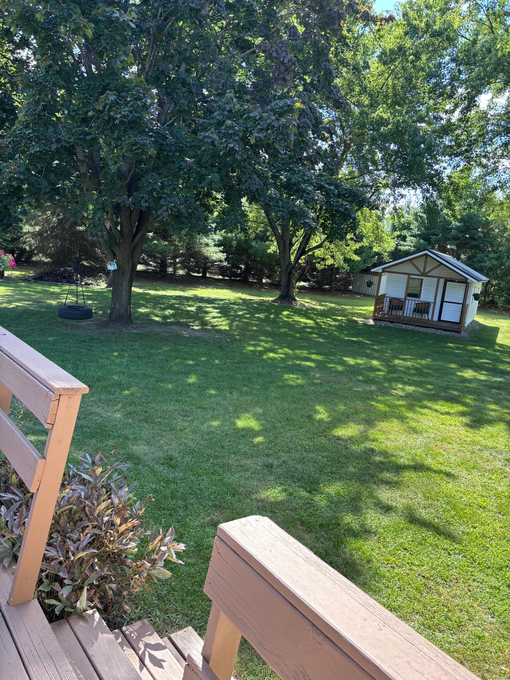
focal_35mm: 26
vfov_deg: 67.3
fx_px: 511
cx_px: 255
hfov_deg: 53.1
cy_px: 340
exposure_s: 1/312
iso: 50
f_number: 1.6
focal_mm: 5.96
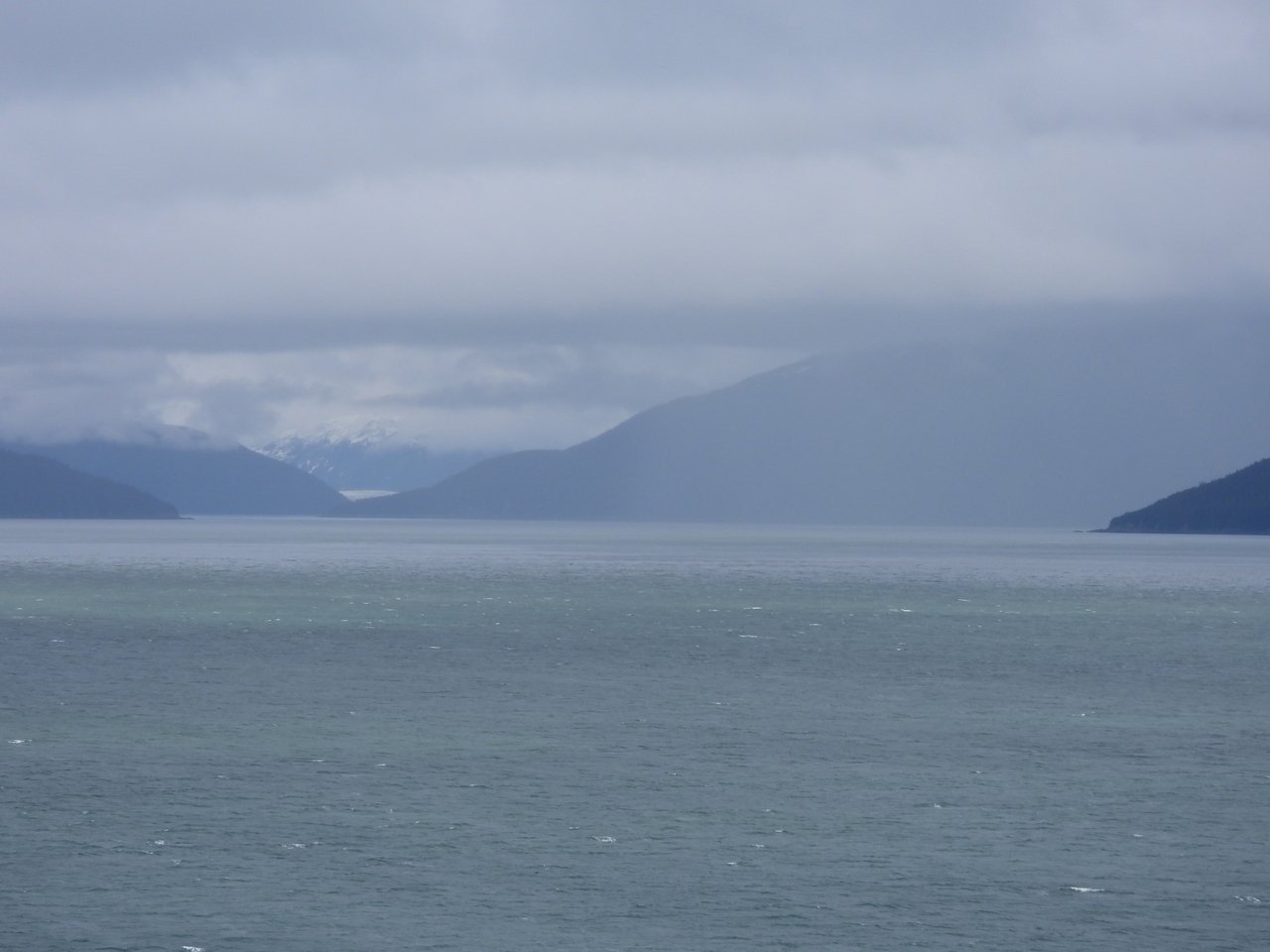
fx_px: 4953
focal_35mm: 135
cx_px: 635
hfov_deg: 14.6
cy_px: 476
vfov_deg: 11.0
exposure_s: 1/1600
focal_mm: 24.1
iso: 100
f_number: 4
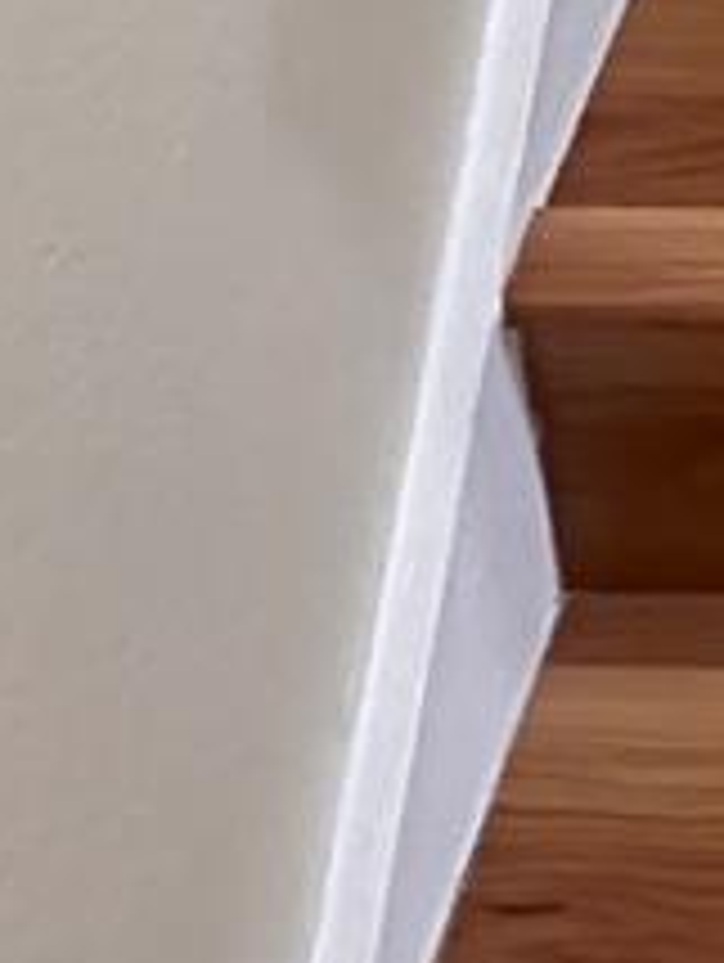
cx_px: 1428
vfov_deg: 15.8
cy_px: -958
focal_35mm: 98
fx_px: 2727
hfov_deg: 13.2
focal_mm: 2.22
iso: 800
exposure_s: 1/60
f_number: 2.2
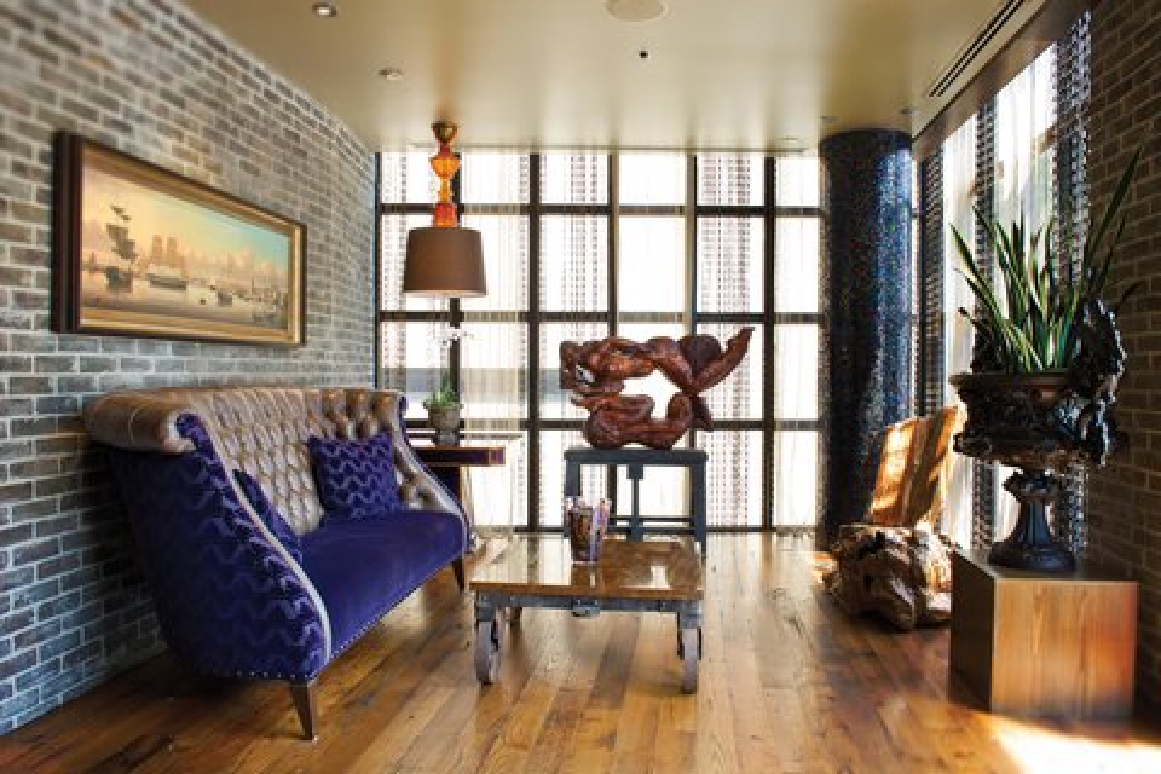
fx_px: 774
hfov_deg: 73.7
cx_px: 580
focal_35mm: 24
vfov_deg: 53.1
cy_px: 387
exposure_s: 1/13
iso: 800
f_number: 11
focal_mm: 24
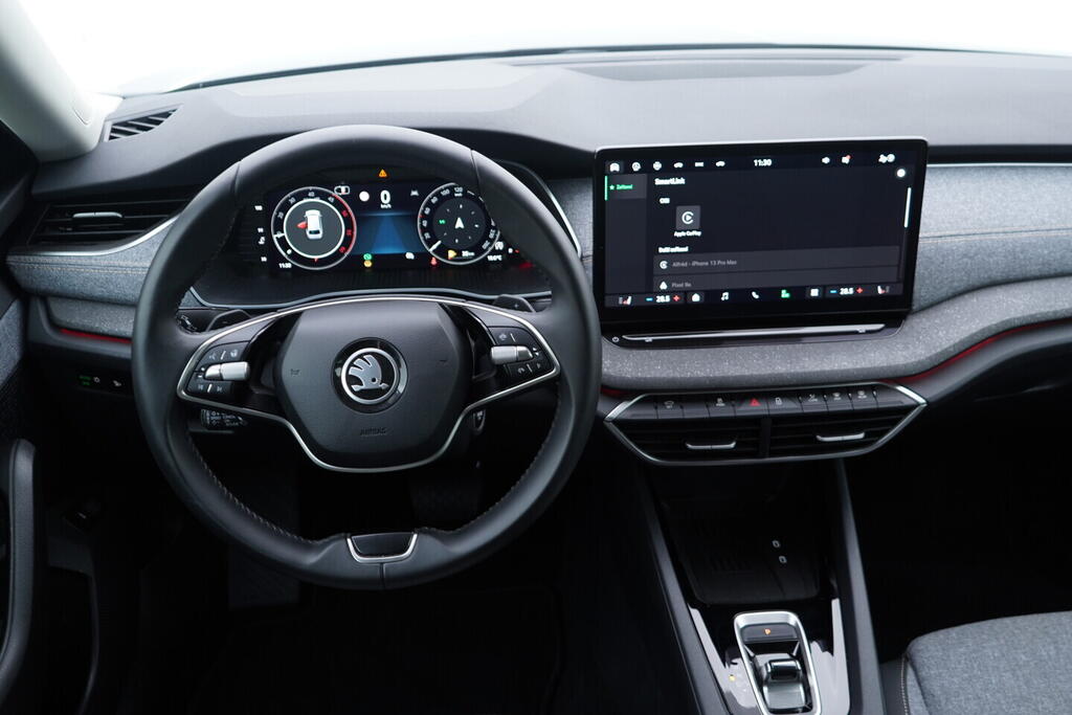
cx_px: 536
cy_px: 358
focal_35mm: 36
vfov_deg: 36.9
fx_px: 1072
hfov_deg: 53.1
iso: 250
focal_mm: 24
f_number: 2.8
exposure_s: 1/40
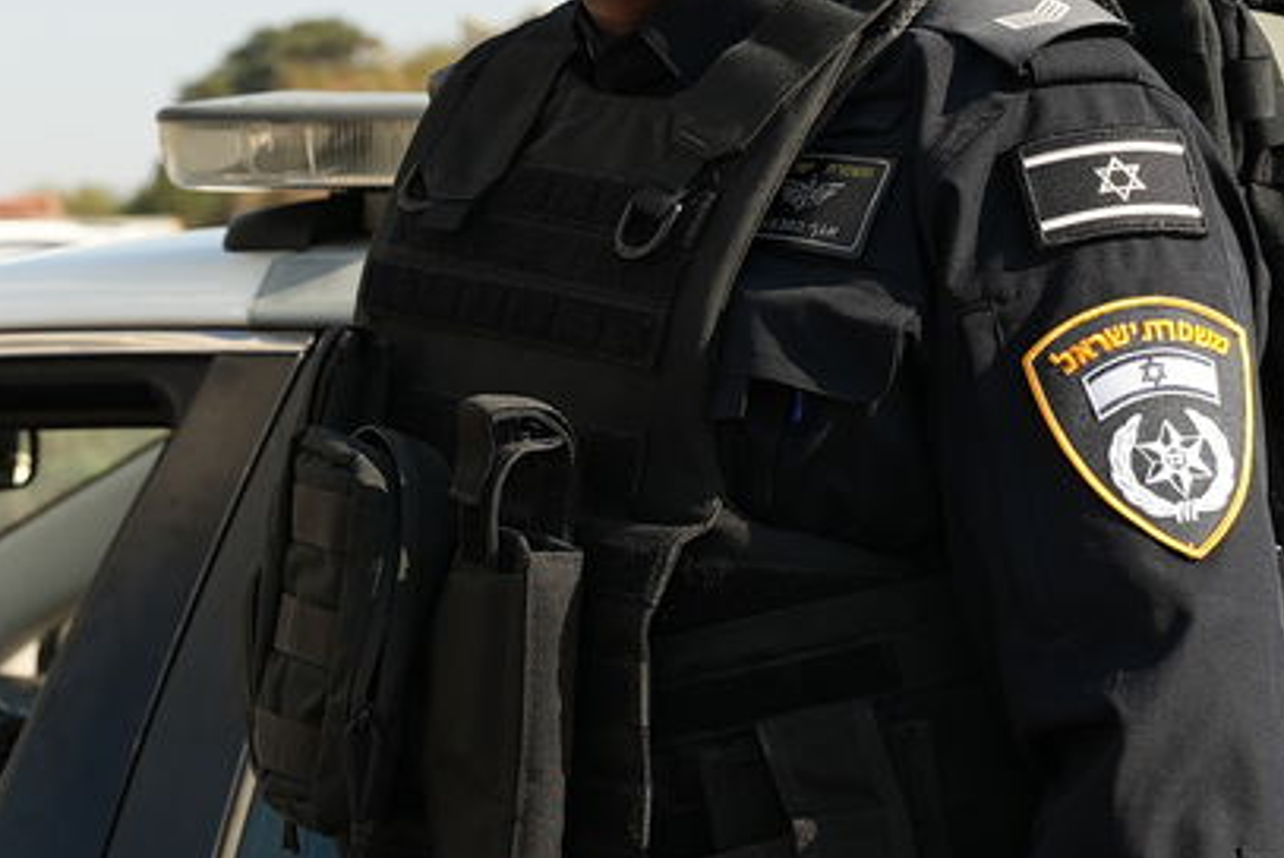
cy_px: 604
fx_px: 4783
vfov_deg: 10.2
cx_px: 32
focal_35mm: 134
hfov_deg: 15.1
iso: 80
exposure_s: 1/100
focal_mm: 39
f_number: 4.5
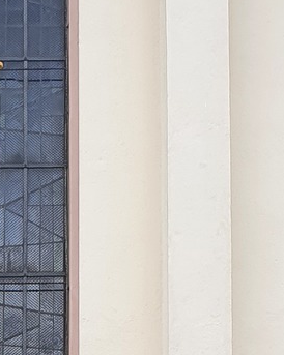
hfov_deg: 10.3
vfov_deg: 11.9
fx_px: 1556
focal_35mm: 148
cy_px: 661
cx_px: -51
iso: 50
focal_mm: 4.32
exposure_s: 1/180
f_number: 2.4
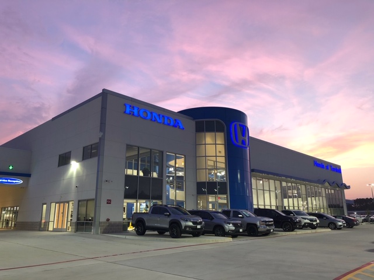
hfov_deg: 63.4
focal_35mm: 28
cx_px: 187
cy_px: 140
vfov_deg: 49.7
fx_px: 303
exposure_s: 1/20
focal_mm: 3.99
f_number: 1.8
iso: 40
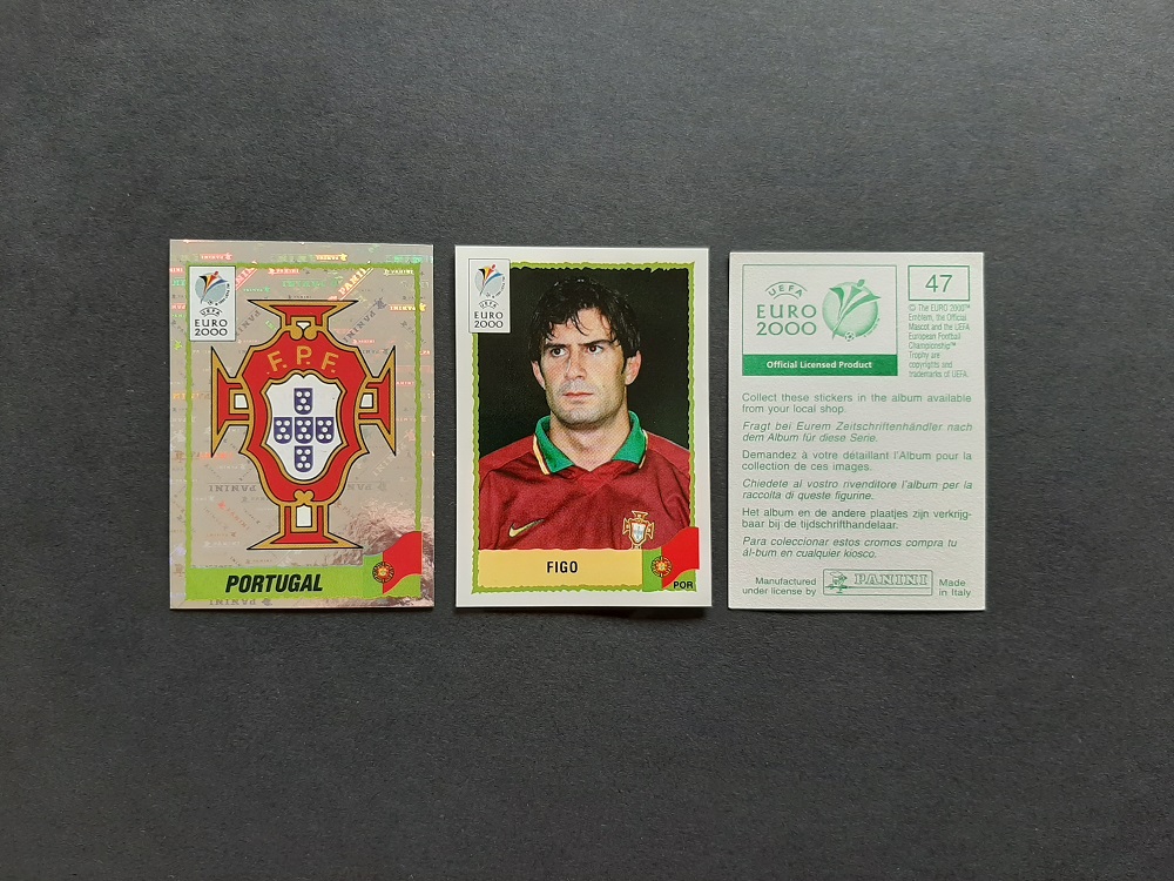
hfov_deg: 67.3
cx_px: 587
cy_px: 440
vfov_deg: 53.1
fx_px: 882
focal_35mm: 26
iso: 40
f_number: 1.7
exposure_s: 1/111
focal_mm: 3.93
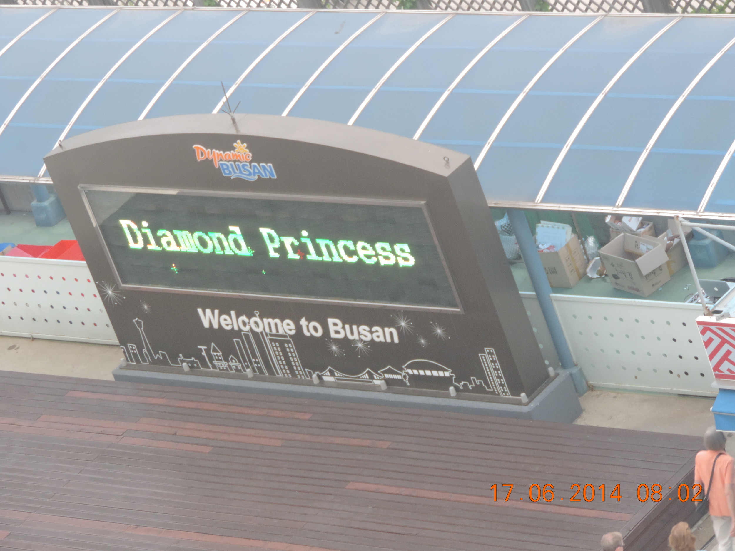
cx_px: 368
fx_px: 4247
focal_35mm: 200
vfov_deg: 7.4
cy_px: 276
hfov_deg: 9.9
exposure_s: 1/50
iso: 400
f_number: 4.6
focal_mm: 35.6
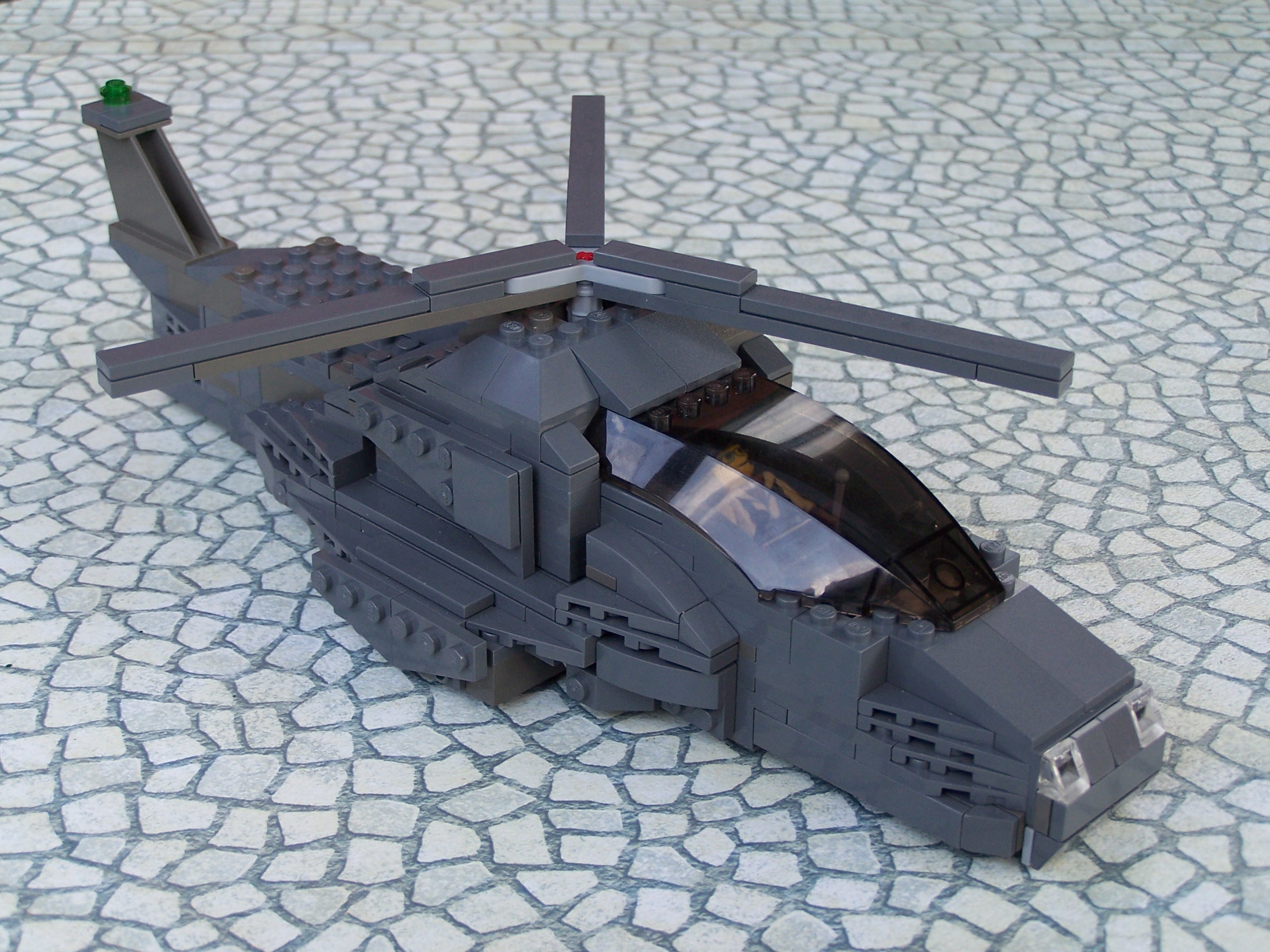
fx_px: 2458
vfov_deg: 21.9
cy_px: 476
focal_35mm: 67
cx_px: 635
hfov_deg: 29.0
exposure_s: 1/125
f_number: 3.2
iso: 80
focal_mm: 11.1
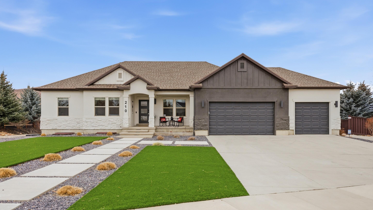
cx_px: 185
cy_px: 118
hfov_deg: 76.3
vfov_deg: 47.6
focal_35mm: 24
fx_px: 237
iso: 640
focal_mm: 22
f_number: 5.6
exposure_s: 1/8000
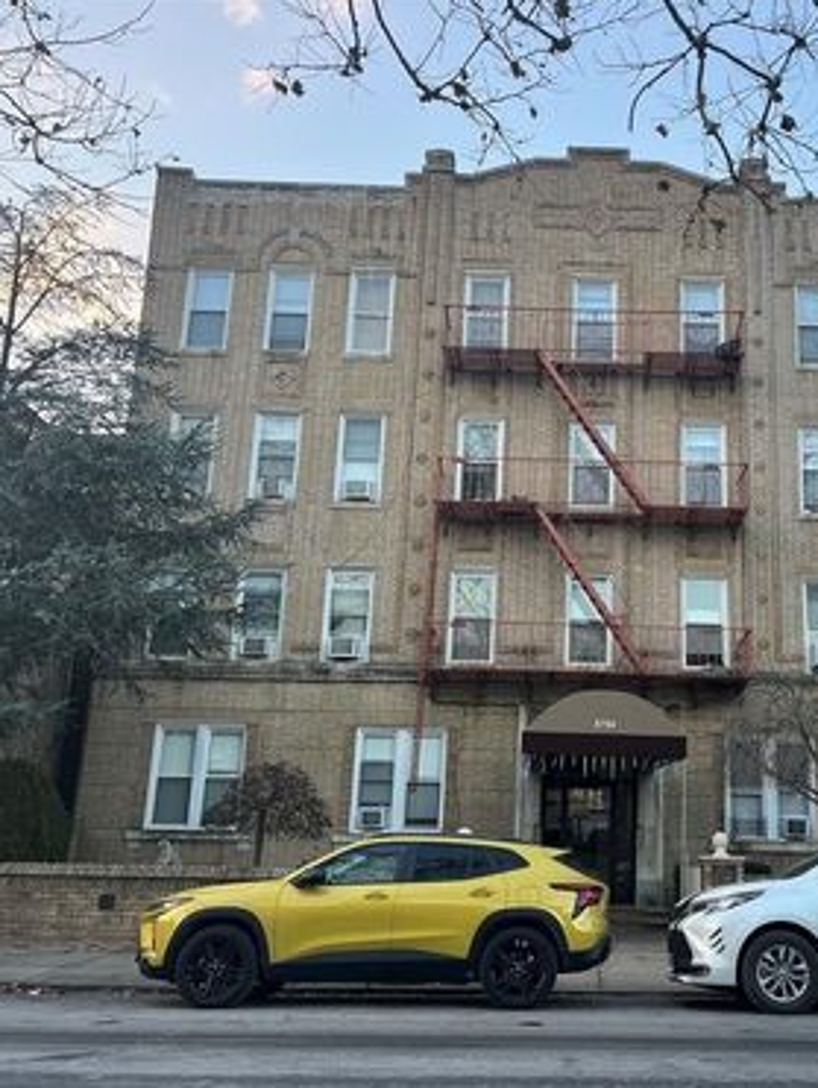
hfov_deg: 39.9
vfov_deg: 52.6
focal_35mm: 35
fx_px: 1101
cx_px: 586
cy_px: 547
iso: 64
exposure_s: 1/121
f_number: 1.6
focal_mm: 5.1
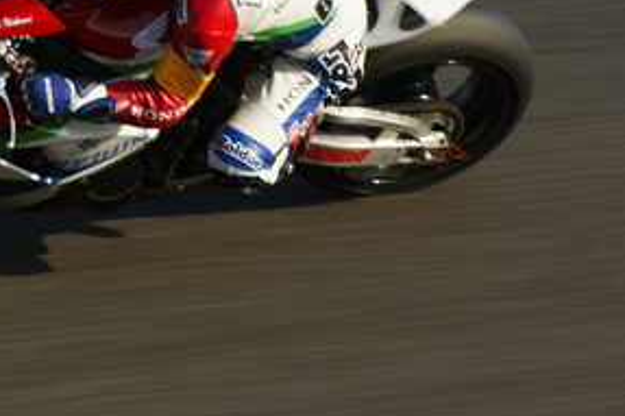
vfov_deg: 1.0
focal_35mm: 1339
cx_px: -57
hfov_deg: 1.5
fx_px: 23232
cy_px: 57
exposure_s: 1/250
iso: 200
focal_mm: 400
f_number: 13
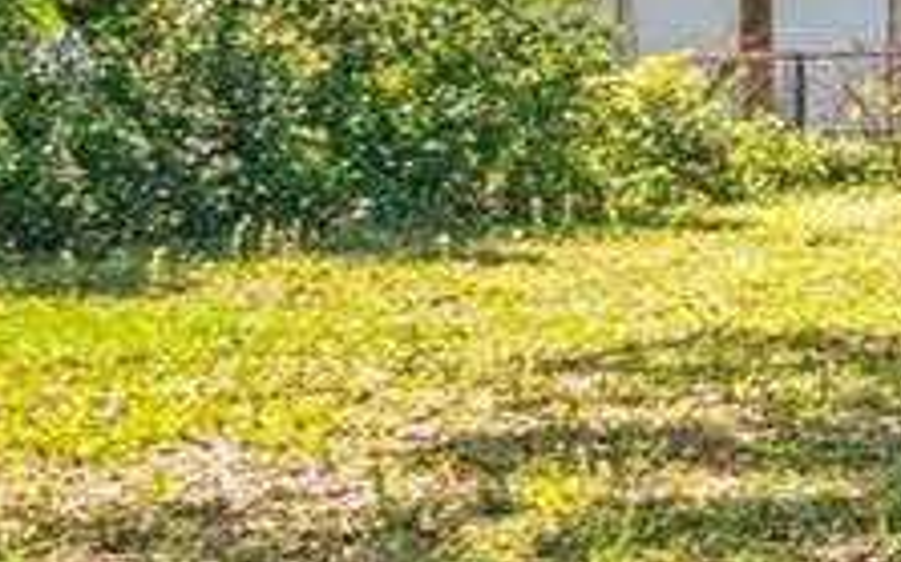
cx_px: 3192
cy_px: 8
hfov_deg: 9.4
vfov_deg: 10.7
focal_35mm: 121
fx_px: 2960
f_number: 9
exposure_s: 1/1600
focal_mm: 11
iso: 250
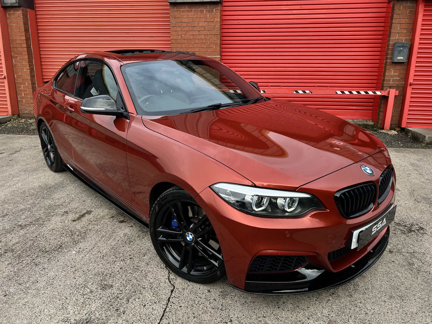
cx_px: 216
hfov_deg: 67.3
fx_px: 324
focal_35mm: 26
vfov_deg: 53.1
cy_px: 162
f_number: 1.5
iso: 50
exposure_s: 1/1112
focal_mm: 5.7
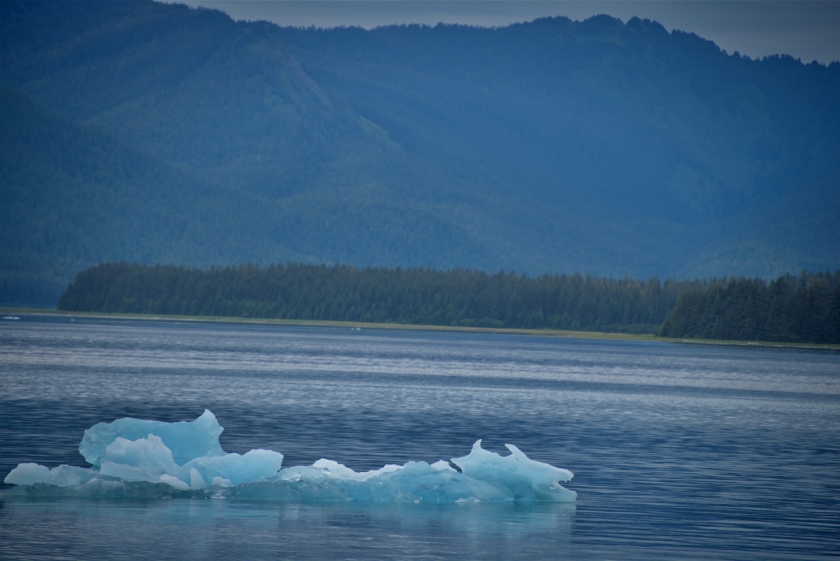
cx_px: 420
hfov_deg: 7.6
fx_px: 6301
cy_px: 280
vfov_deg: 5.1
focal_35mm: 270
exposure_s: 1/640
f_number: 5.6
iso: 140
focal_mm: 270
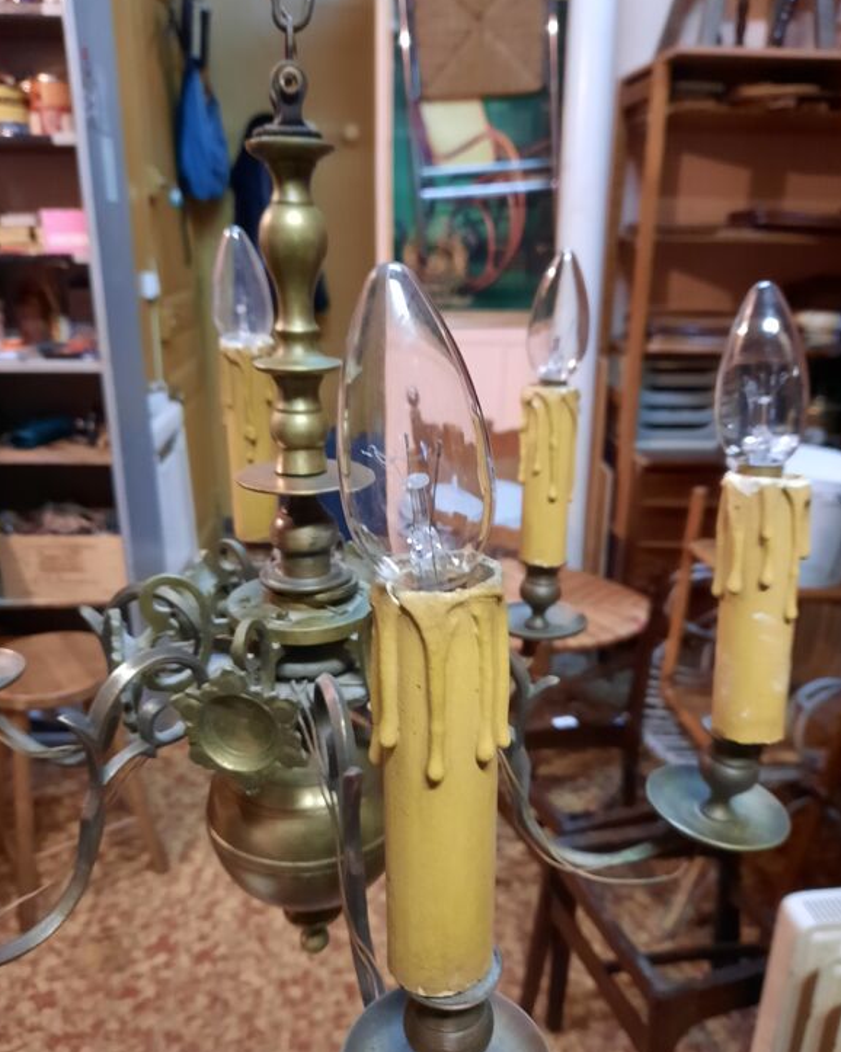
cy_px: 549
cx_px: 426
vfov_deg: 64.1
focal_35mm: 27
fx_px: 840
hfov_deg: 53.2
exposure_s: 1/25
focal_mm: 4.6
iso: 400
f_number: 2
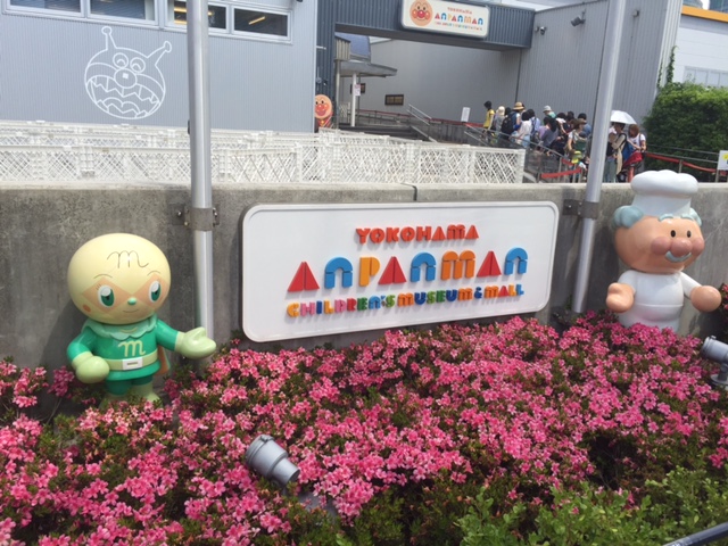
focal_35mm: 29
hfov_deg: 61.7
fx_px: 610
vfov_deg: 48.2
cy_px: 273
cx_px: 364
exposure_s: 1/1163
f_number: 2.2
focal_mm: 4.15
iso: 32
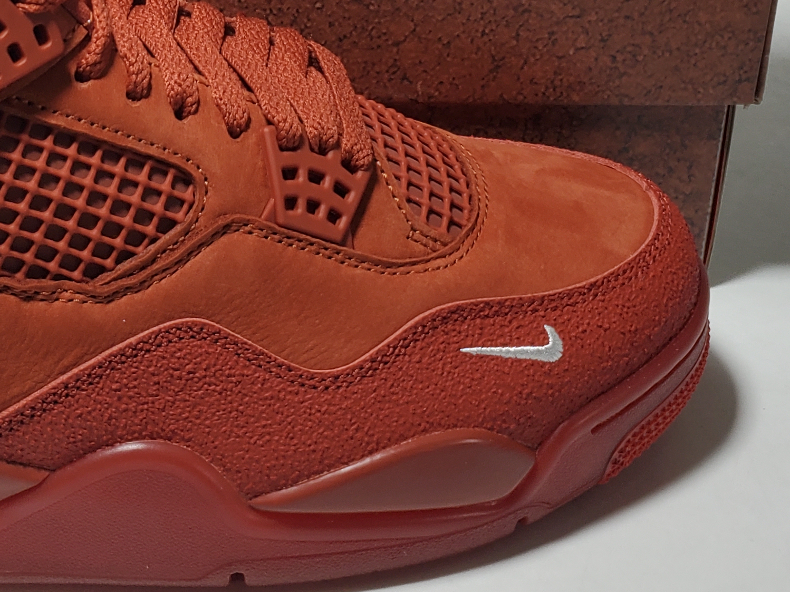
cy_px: -130
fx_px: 1597
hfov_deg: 27.4
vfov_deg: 19.7
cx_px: 186
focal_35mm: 70
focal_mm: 4.3
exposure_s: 1/343
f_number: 1.5
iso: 50
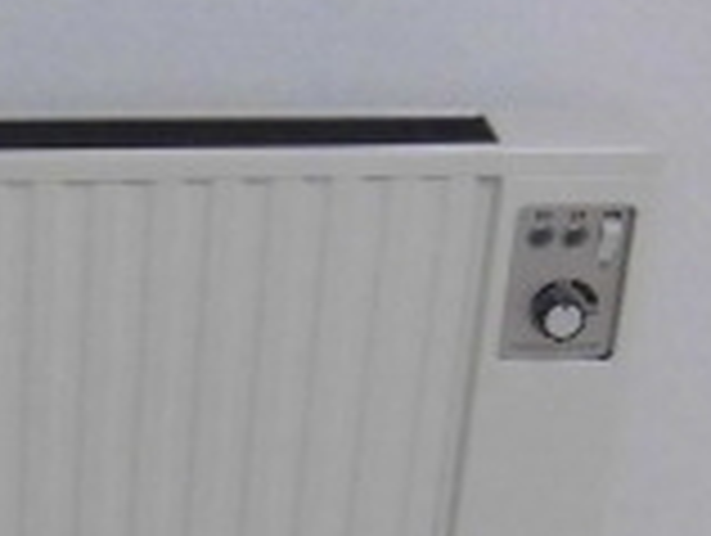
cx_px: -166
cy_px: 698
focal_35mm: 105
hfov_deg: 17.7
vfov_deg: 13.6
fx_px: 2160
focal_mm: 4.7
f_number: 2.8
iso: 400
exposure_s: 1/60
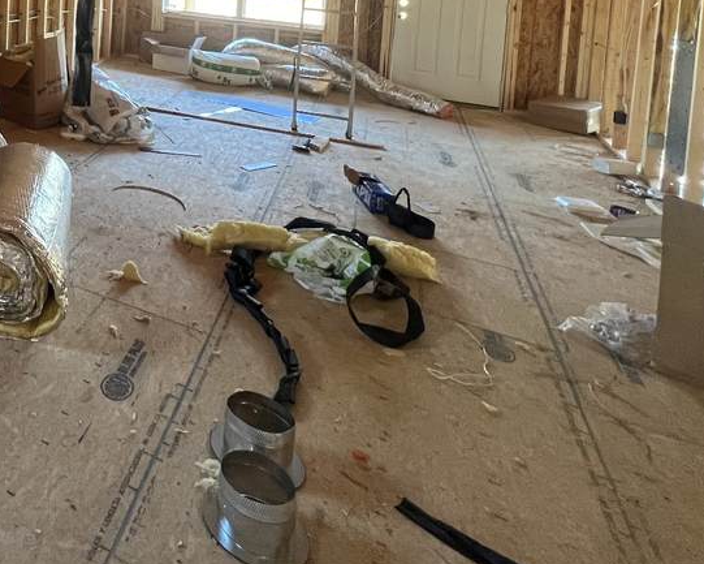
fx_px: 625
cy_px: -34
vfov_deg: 40.6
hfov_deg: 44.8
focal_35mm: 30
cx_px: -68
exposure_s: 1/89
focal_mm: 1.57
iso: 250
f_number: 1.8
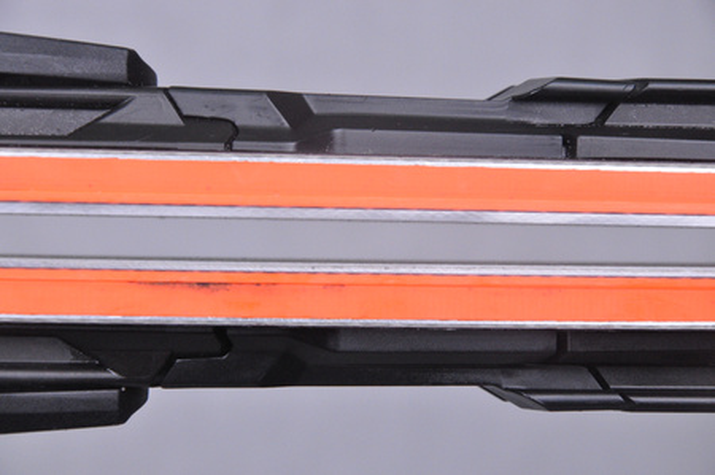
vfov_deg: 8.7
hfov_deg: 13.1
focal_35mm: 158
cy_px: 238
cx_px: 358
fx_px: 3125
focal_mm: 105
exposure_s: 1/125
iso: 3200
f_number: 9.5
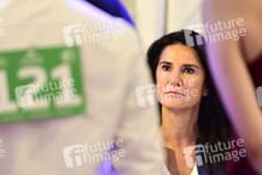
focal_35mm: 415
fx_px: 3022
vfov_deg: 3.3
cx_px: 183
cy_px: 123
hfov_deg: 5.0
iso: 2000
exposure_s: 1/320
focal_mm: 200
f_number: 2.8
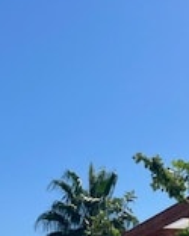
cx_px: 132
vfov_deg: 17.3
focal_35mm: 104
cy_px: 310
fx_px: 726
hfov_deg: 14.8
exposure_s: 1/8000
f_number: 1.5
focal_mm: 5.7
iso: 50
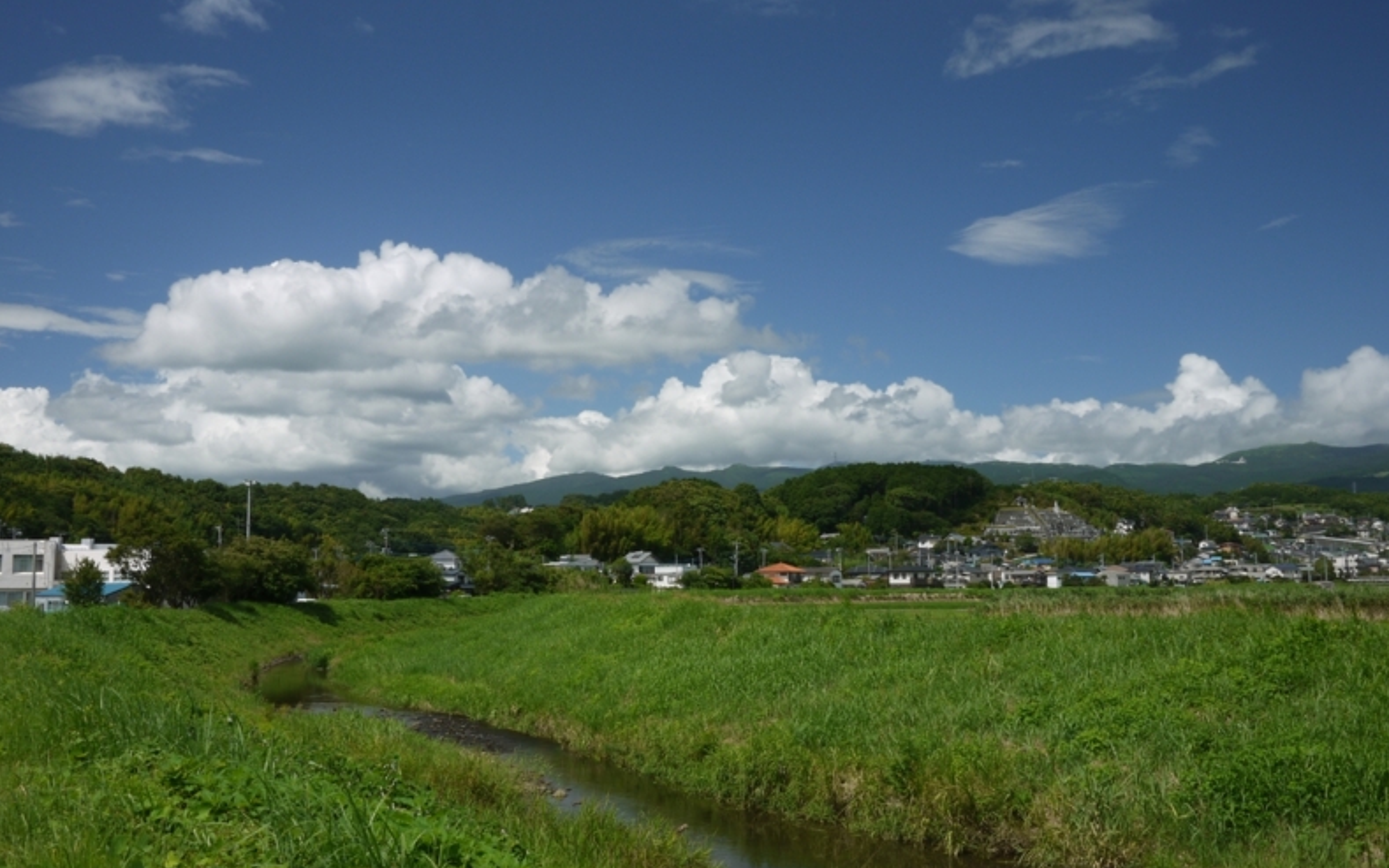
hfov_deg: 46.2
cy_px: 426
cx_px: 690
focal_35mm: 43
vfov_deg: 29.9
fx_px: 1628
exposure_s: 1/30
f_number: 16
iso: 100
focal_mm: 20
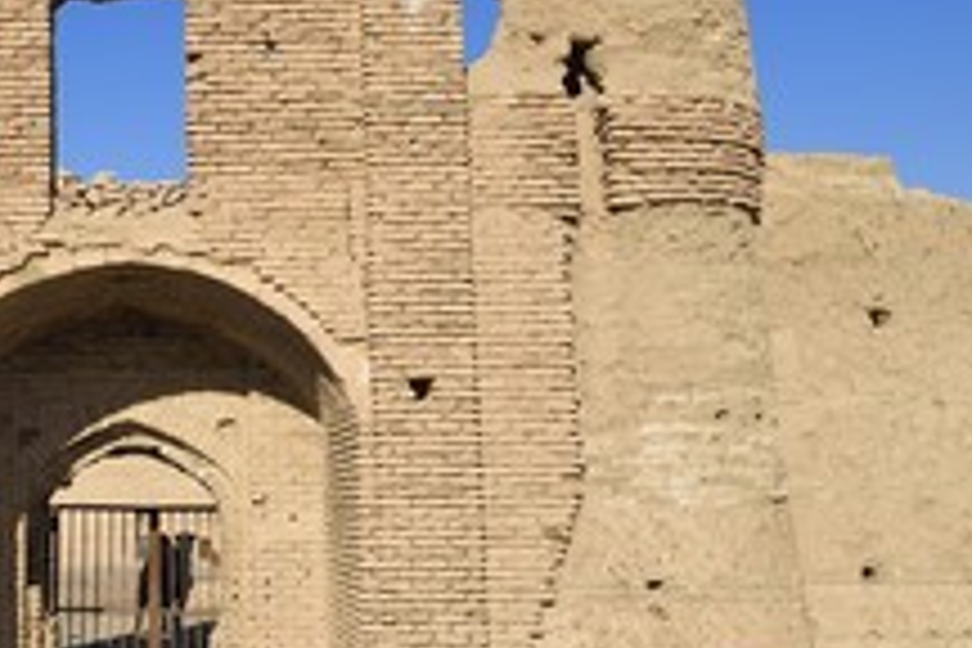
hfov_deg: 29.1
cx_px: 76
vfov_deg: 20.6
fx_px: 1782
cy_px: 315
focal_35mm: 66
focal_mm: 34
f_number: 9
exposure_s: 1/640
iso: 200
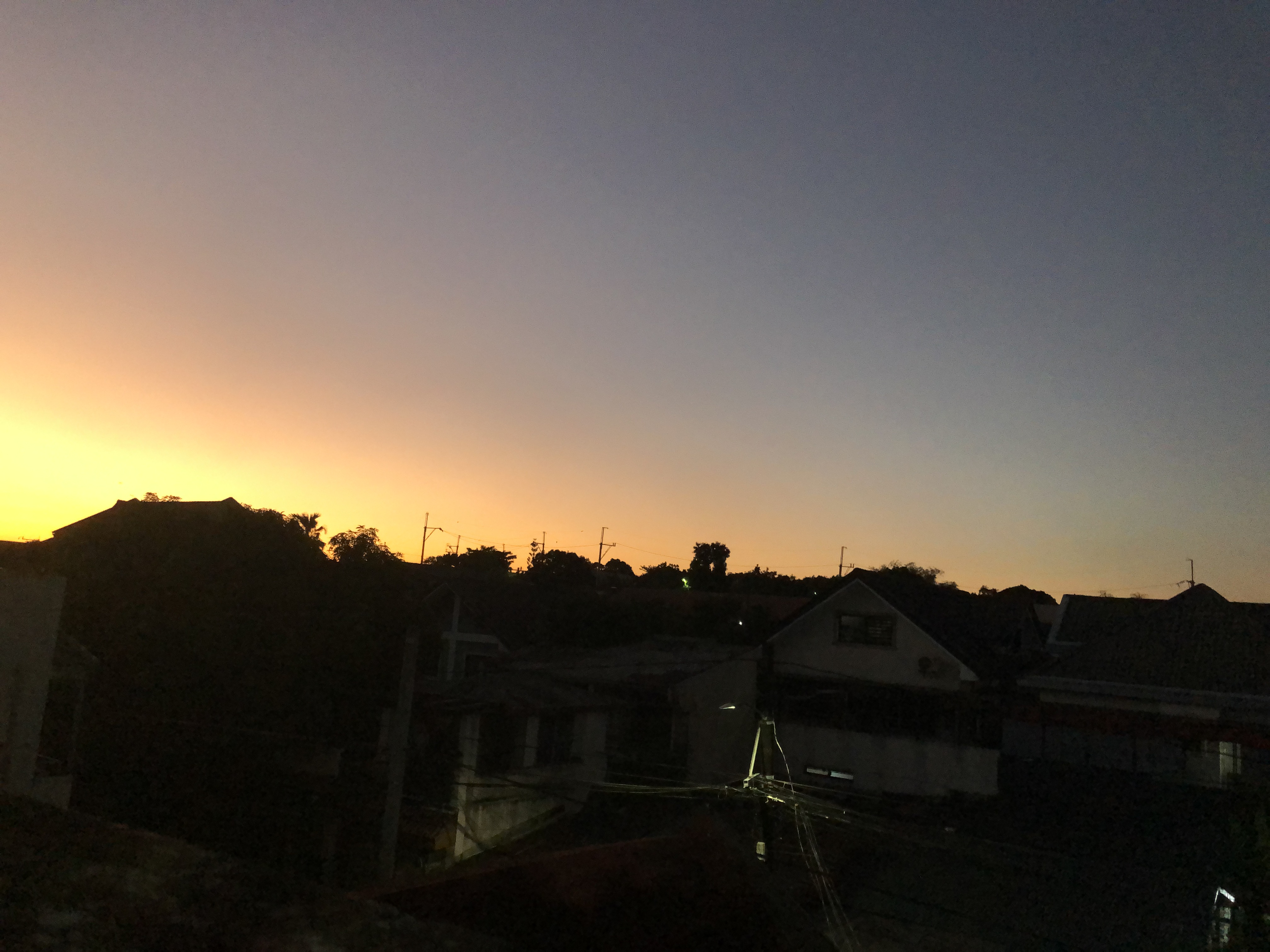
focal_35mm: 28
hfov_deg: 63.4
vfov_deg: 49.7
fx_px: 1027
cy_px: 476
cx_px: 635
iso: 320
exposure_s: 1/60
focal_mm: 4
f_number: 1.8
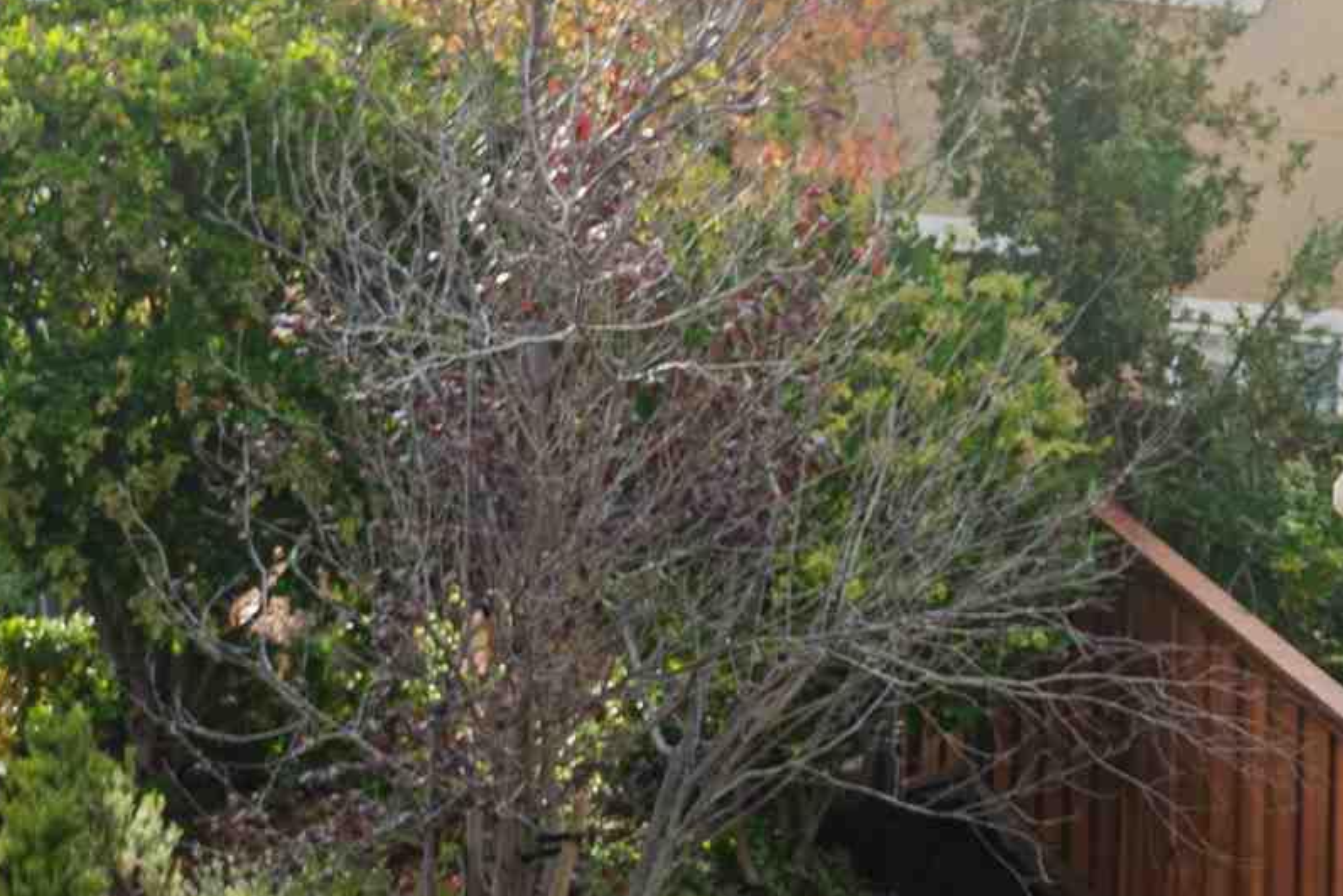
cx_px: 2276
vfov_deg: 10.2
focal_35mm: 135
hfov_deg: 13.8
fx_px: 5037
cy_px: 464
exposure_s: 1/200
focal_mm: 35
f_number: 11
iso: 200
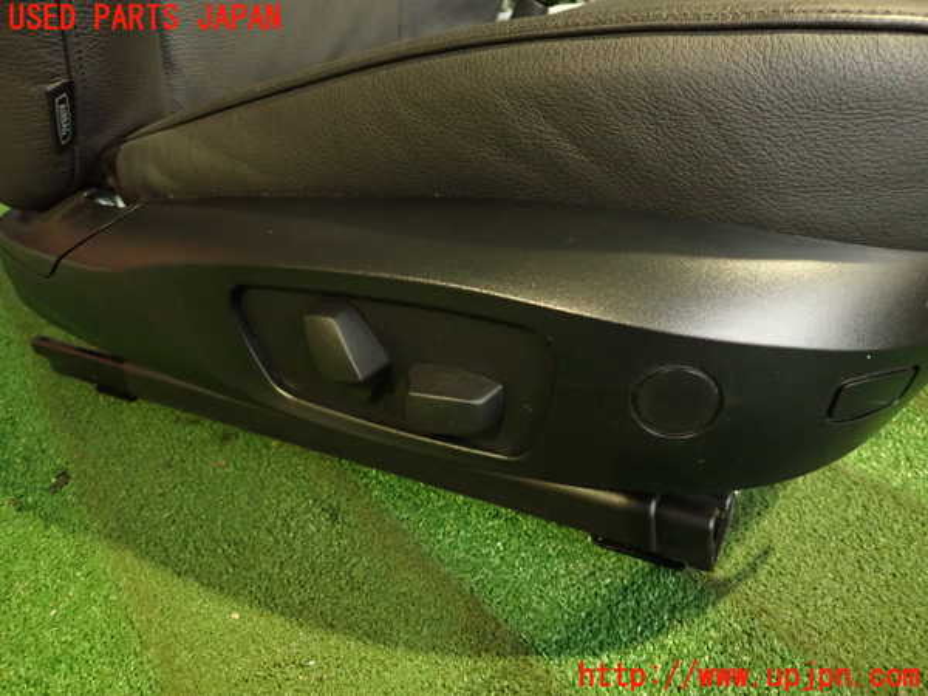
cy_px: 348
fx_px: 670
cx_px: 464
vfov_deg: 54.9
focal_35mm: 25
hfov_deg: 69.4
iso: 800
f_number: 2
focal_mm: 4.5
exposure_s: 1/25
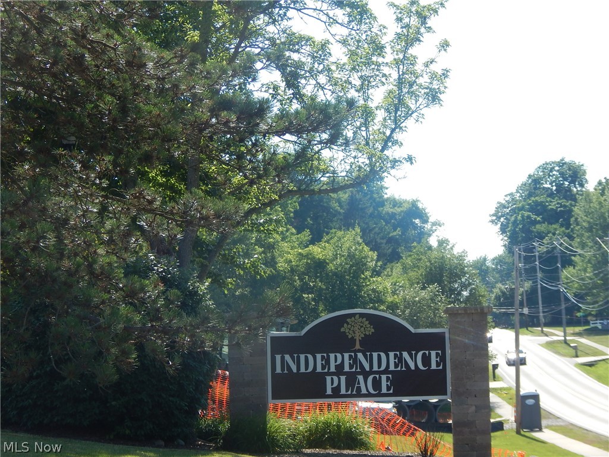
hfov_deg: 17.3
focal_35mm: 114
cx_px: 304
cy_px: 228
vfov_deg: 13.0
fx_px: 2006
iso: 125
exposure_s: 1/400
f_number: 4.6
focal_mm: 20.5
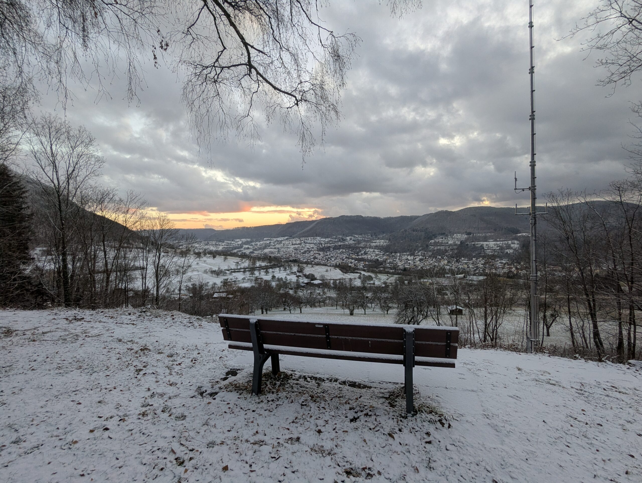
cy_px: 242
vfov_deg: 78.3
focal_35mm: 16
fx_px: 297
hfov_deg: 94.4
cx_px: 321
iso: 54
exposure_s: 1/133
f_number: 2.2
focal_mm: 2.35
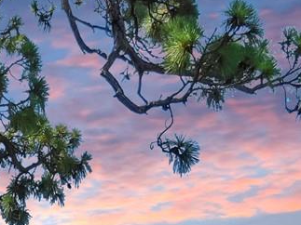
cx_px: -33
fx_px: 1034
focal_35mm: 119
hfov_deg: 16.1
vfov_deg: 10.8
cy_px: 522
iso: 100
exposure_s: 1/800
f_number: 2.8
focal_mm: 4.39
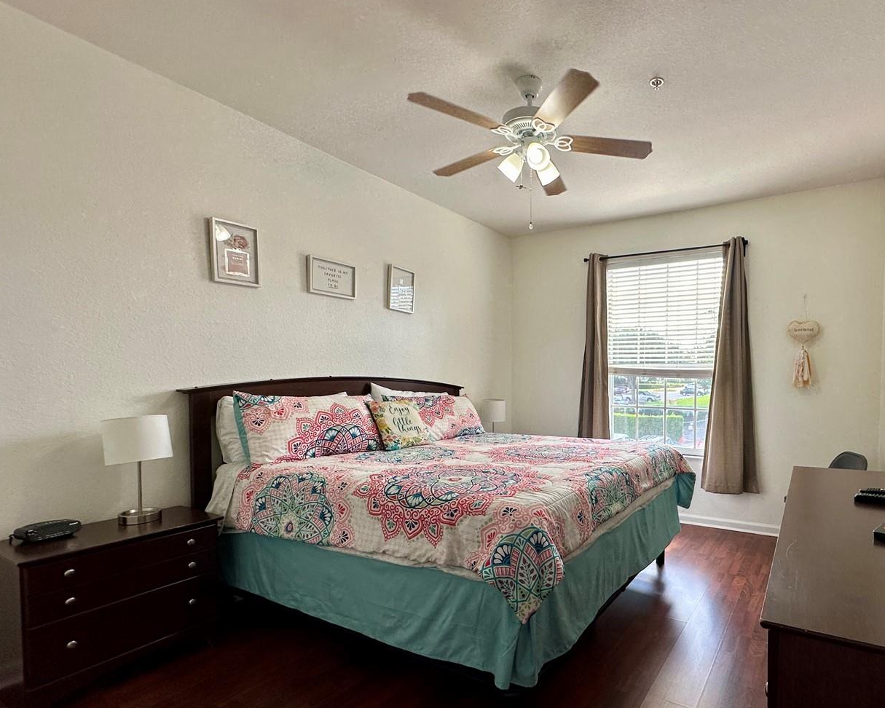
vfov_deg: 73.5
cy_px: 401
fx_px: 471
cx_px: 577
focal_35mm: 18
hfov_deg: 83.9
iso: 64
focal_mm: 2.22
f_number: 2.2
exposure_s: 1/120
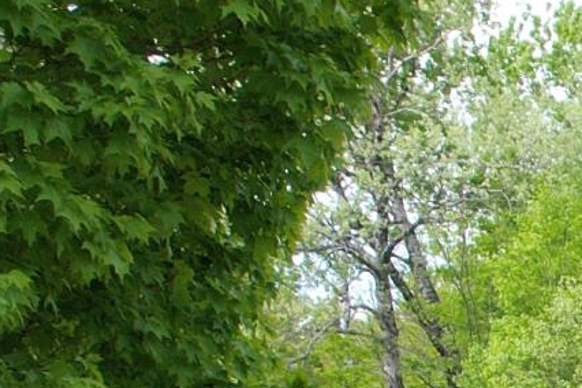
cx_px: 1575
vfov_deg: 8.2
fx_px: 2506
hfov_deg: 10.5
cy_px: 900
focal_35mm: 155
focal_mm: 8.38
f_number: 2.8
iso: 110
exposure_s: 1/400
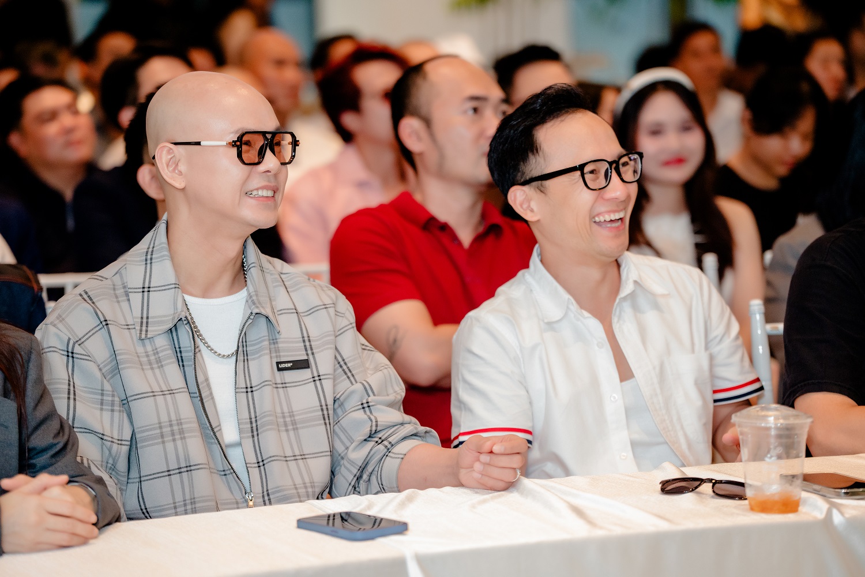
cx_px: 432
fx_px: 3147
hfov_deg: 15.6
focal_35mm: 131
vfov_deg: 10.5
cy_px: 288
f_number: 3.2
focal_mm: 131
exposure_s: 1/250
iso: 5000
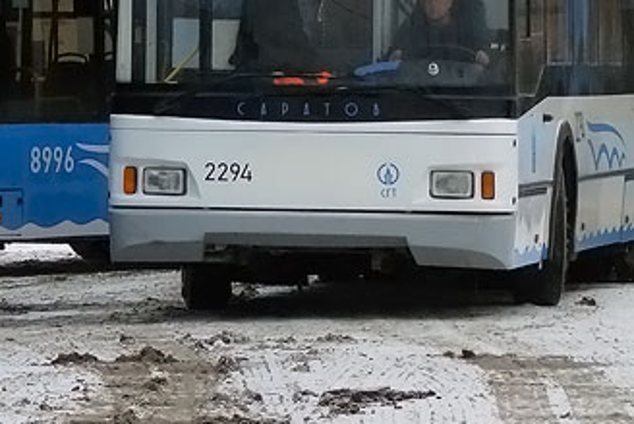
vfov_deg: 3.7
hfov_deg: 5.6
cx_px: -68
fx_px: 6448
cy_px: -279
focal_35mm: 366
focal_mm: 37.1
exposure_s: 1/500
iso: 500
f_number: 4.9
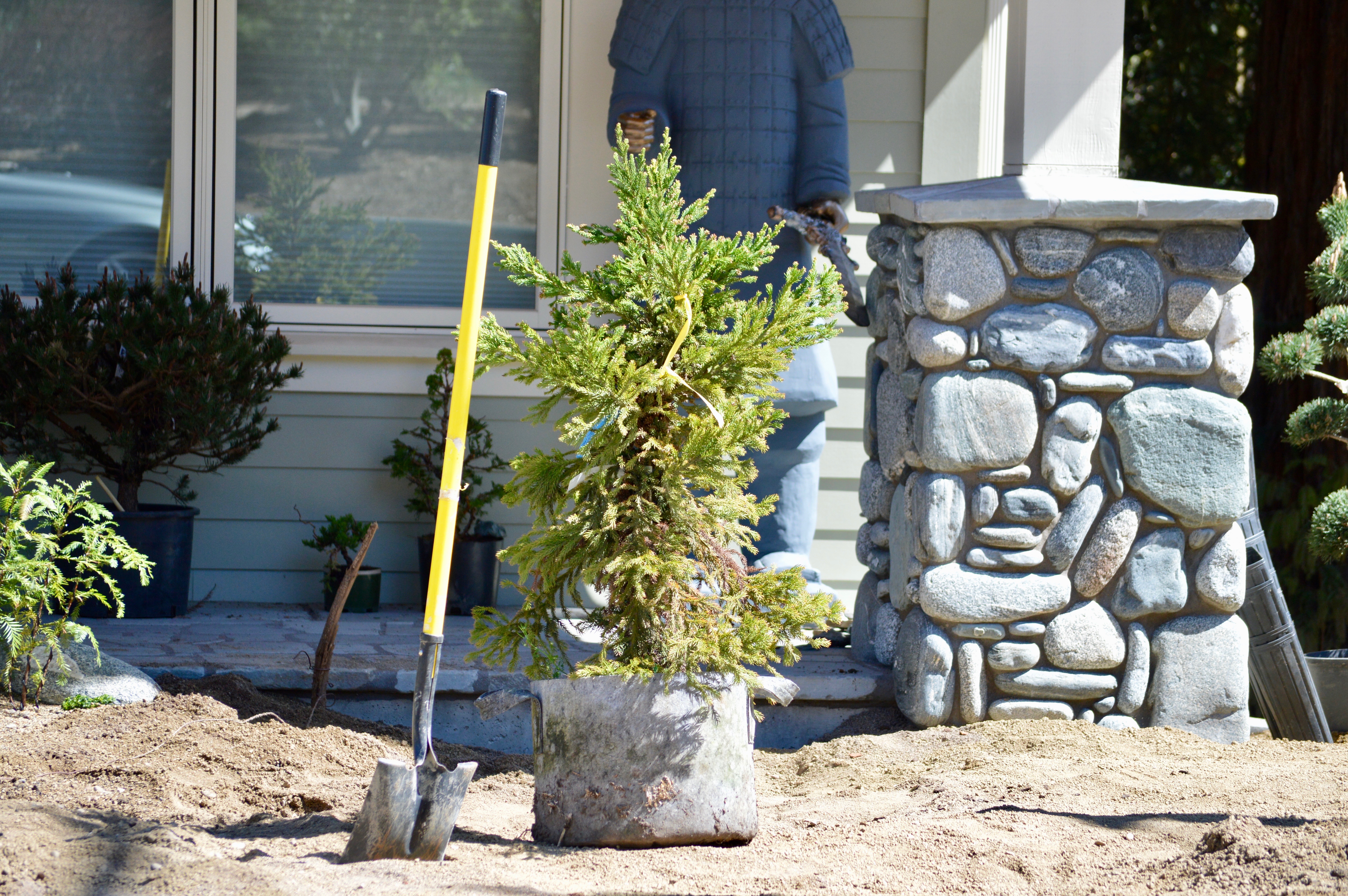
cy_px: 448
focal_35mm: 158
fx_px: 5892
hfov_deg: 13.1
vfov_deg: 8.7
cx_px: 674
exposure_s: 1/500
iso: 400
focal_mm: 105
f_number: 5.6
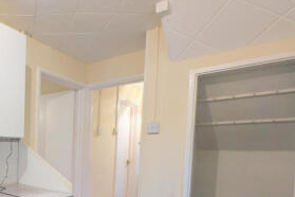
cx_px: 19
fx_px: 213
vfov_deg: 46.7
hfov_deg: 57.4
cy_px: 160
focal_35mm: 26
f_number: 1.95
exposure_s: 1/16.7
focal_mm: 2.23
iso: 42
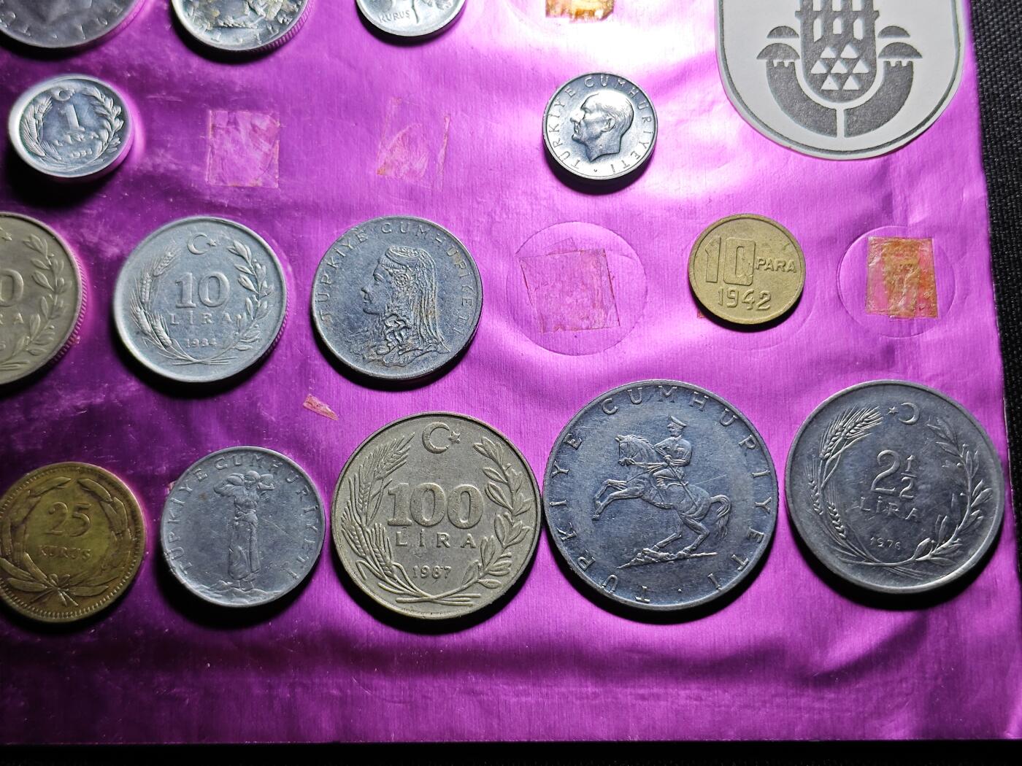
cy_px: 383
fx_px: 1447
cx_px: 511
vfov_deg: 29.7
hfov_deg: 38.9
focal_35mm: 49
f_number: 1.6
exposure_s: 1/100
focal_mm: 5.84
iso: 64
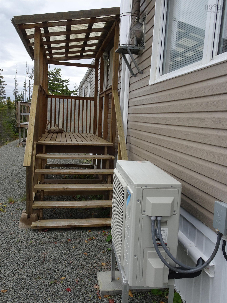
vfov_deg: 58.4
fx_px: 271
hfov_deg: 45.4
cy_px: 152
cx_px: 114
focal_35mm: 31
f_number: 4
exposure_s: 1/200
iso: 80
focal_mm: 5.26
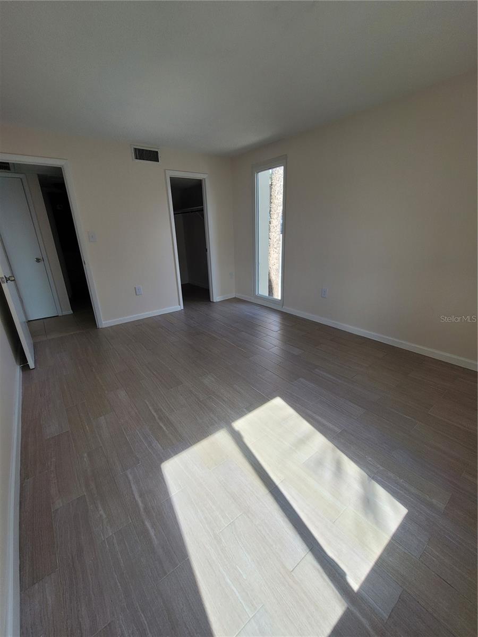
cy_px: 318
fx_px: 239
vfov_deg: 106.2
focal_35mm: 13
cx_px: 239
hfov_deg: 89.9
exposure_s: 1/423
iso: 64
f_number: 2.2
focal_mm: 2.2
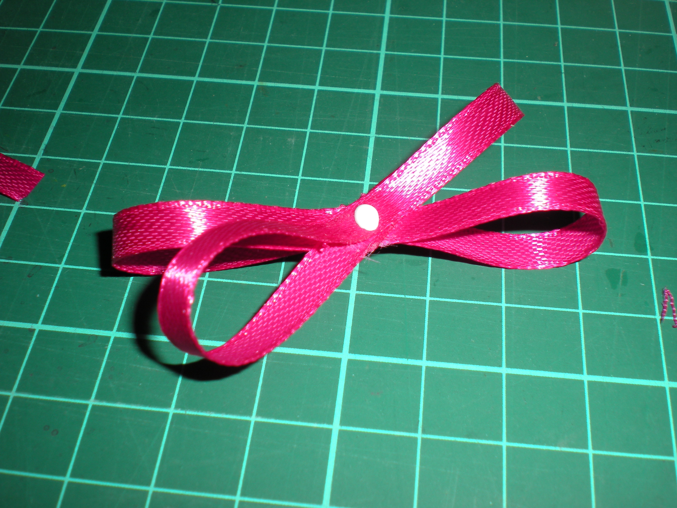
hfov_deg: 42.9
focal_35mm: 44
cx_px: 338
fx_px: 861
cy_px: 254
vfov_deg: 32.9
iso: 64
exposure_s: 1/60
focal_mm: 7.4
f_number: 4.9
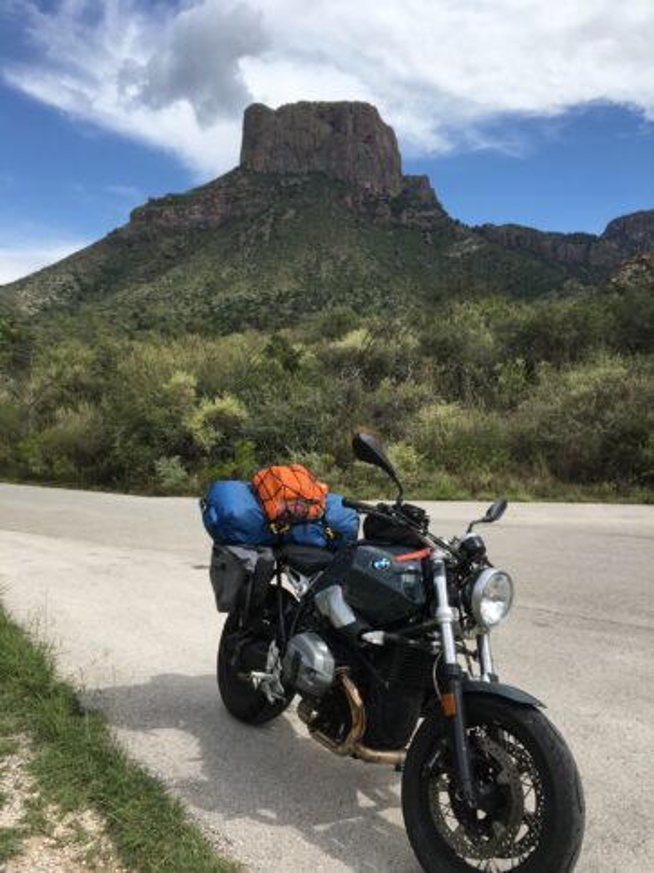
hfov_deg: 48.2
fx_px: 731
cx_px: 327
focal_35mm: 29
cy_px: 436
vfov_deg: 61.7
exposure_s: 1/1709
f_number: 2.2
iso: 25
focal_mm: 4.15
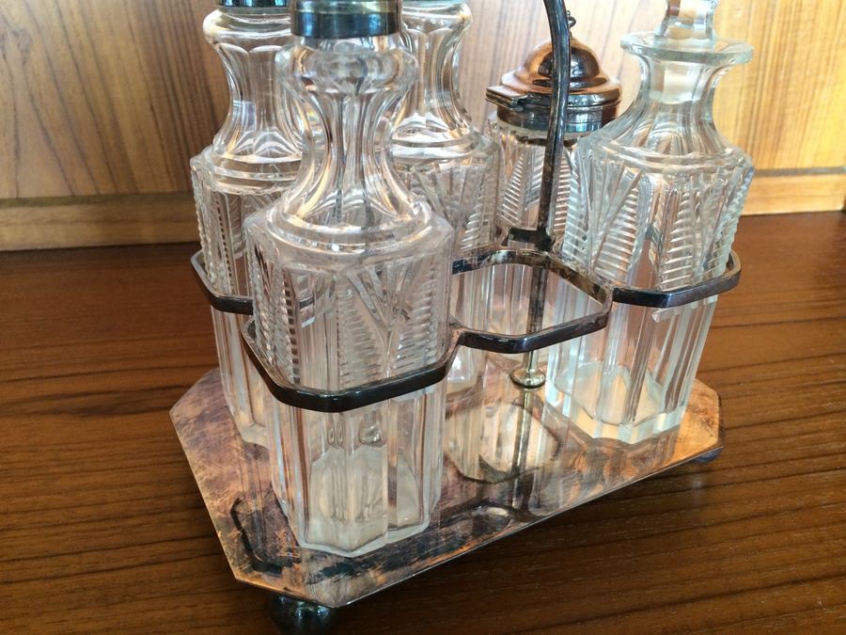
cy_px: 318
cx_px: 423
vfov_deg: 46.8
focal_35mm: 30
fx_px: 733
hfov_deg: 60.0
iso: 125
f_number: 2.2
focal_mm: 4.12
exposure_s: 1/30
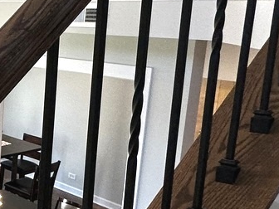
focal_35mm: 60
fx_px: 484
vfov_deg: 24.4
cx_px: -153
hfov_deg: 24.2
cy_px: 97
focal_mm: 2.22
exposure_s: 1/120
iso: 160
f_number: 2.2
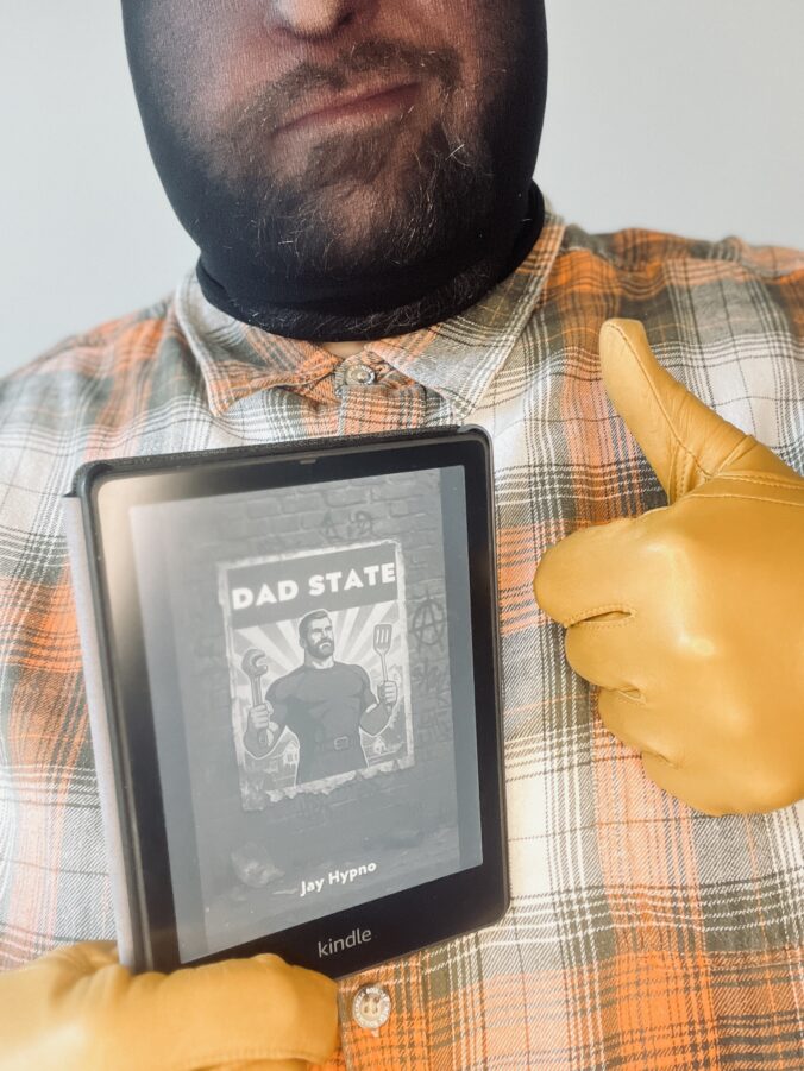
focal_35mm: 30
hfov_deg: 46.8
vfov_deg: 60.0
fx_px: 929
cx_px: 402
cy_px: 536
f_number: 2.2
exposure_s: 1/40
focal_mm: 2.71
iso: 320
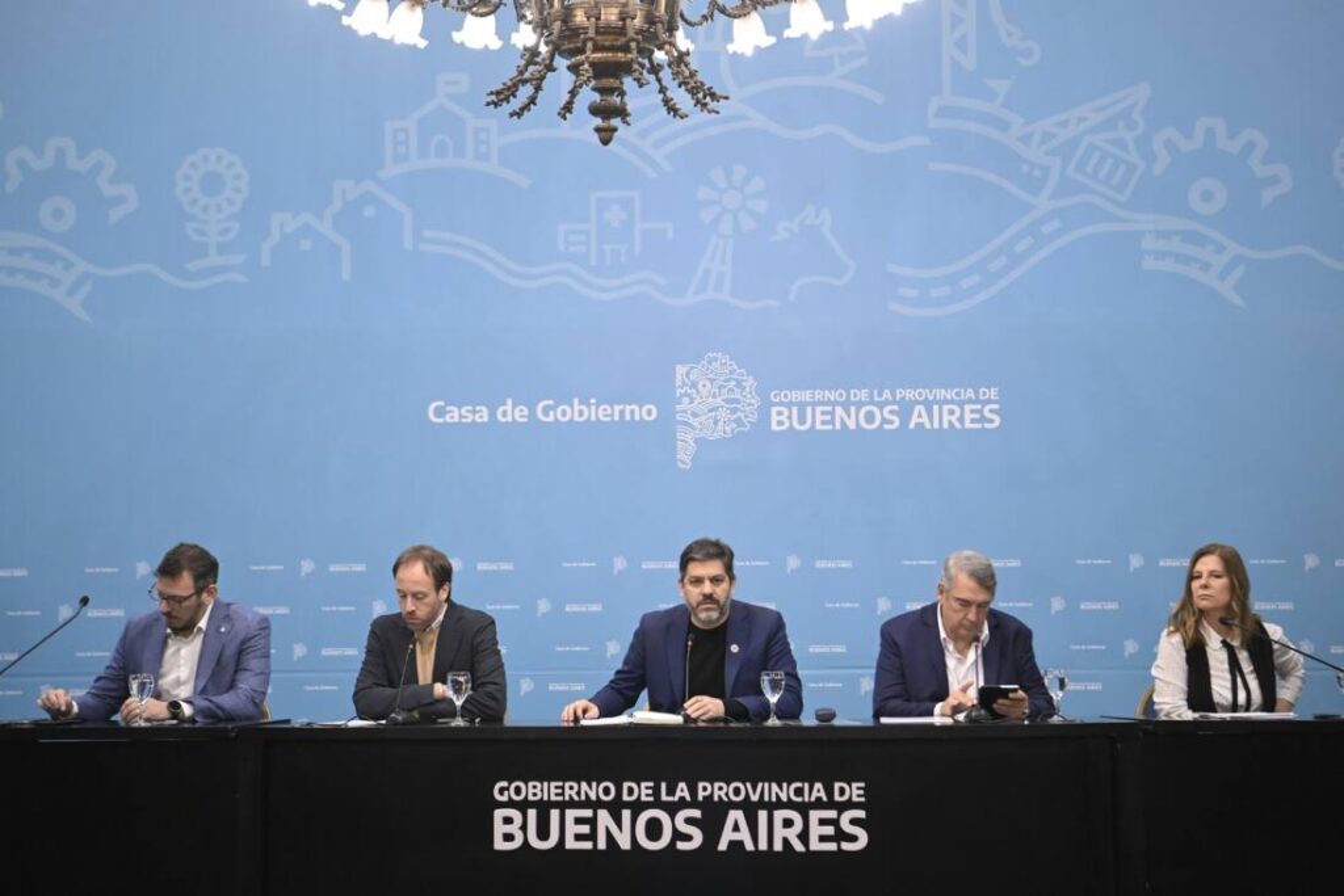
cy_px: 448
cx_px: 672
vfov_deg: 19.5
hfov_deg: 28.8
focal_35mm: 70
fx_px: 2614
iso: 4000
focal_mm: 70
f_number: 3.5
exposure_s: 1/400
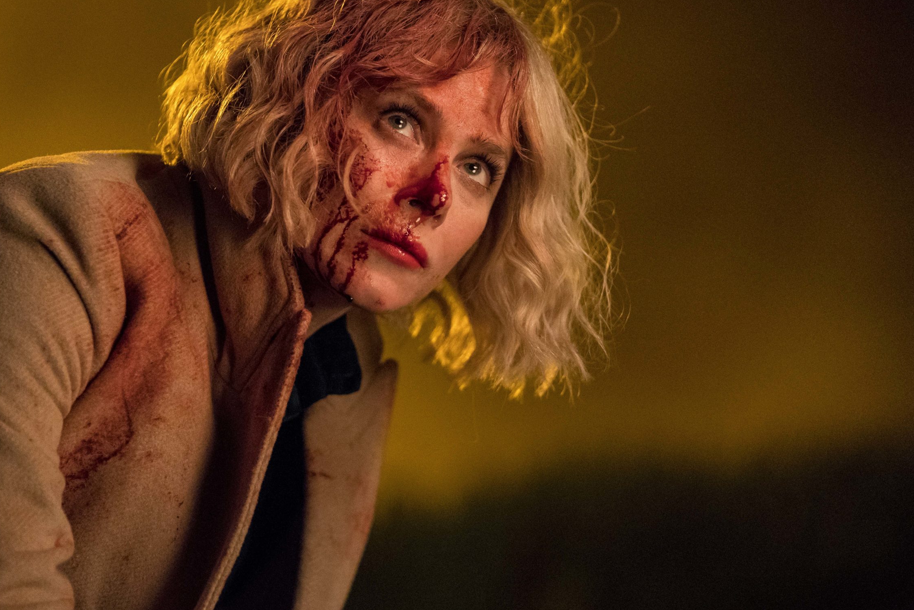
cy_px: 271
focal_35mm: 167
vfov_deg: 8.2
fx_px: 4240
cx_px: 410
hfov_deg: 12.3
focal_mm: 147
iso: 16000
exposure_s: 1/200
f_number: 2.8
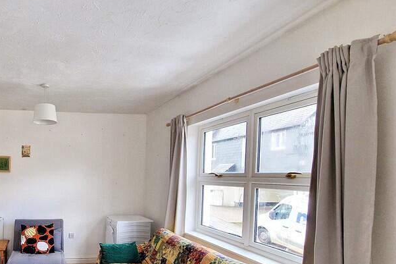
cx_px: 81
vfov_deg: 53.8
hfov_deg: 69.0
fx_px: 253
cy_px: 179
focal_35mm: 23
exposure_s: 1/100
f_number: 2.2
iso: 64
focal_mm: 2.2
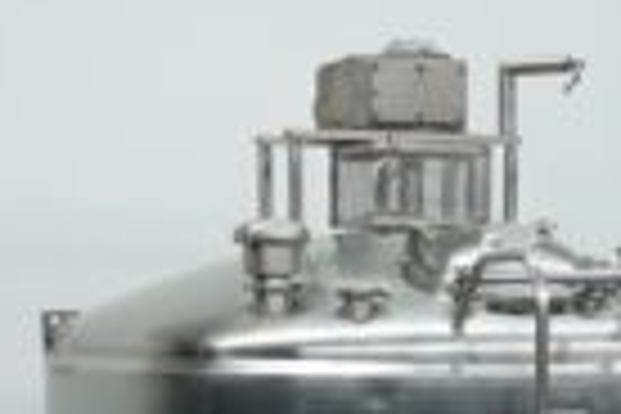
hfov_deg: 16.6
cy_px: 659
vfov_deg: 10.7
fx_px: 2122
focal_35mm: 123
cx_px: 387
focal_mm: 12.51
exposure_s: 1/50
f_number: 3.5
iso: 125
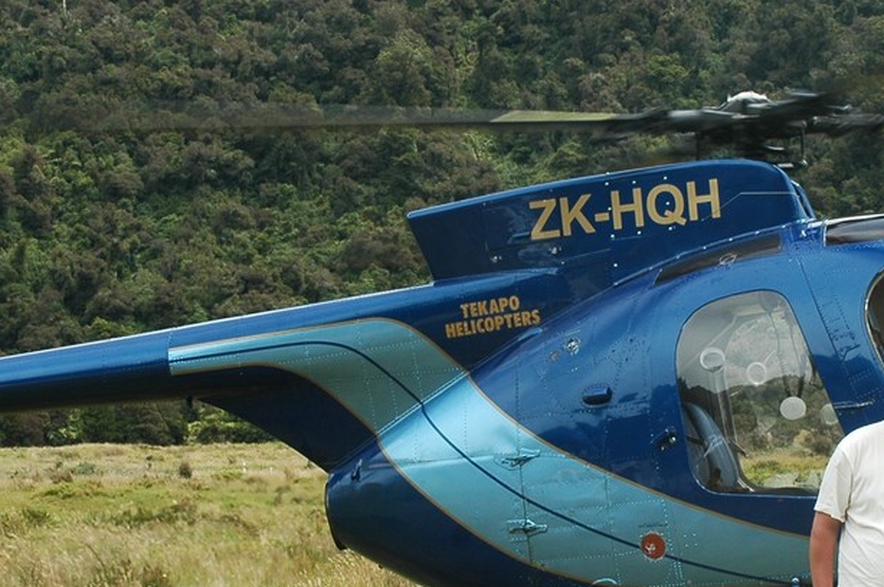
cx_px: 513
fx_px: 2434
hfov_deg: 20.6
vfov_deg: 13.8
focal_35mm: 99
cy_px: 324
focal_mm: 27
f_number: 9
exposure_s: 1/160
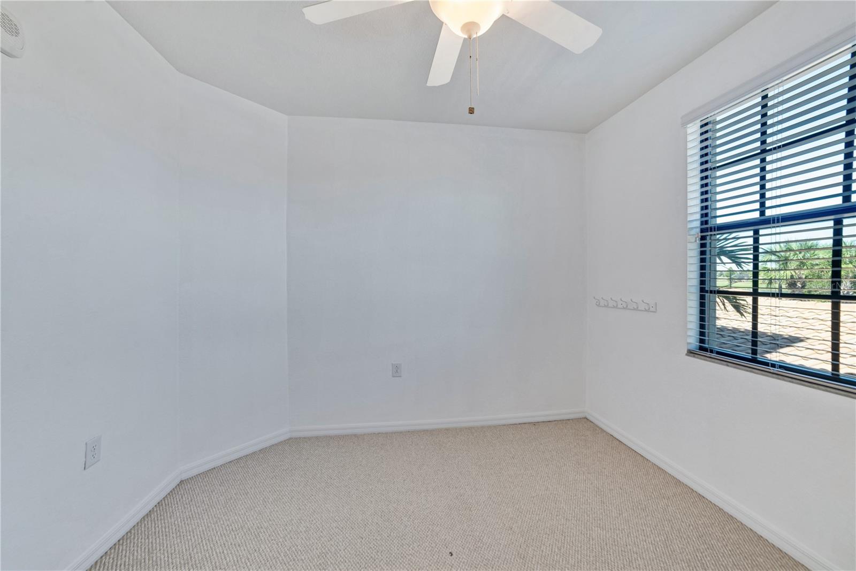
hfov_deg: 104.2
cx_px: 428
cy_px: 286
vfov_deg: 81.2
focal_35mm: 14
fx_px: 333
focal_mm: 14
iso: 160
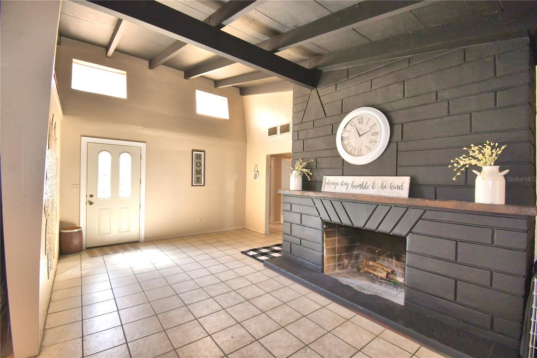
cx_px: 268
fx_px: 224
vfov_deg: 77.3
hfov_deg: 100.4
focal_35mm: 15
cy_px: 179
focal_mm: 10
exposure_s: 1/30
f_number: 4.5
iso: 360
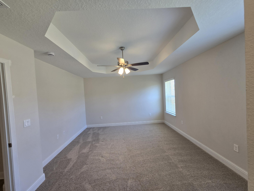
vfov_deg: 89.9
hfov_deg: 106.2
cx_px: 127
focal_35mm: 13
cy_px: 96
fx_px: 95
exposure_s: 1/60
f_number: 2.2
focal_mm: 2.2
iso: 100
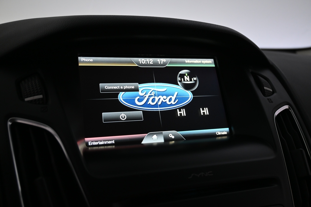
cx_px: 156
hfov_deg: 55.1
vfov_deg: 38.4
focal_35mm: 34
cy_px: 104
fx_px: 298
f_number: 4.2
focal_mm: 23
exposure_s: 1/50
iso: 800
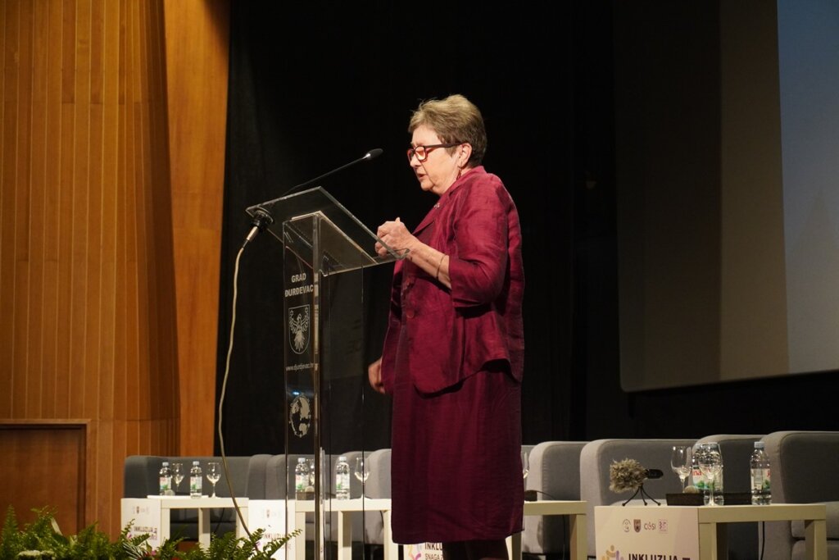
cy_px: 280
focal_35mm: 75
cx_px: 420
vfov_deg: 18.2
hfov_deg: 27.0
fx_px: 1748
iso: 2000
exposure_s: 1/50
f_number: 5.6
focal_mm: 50
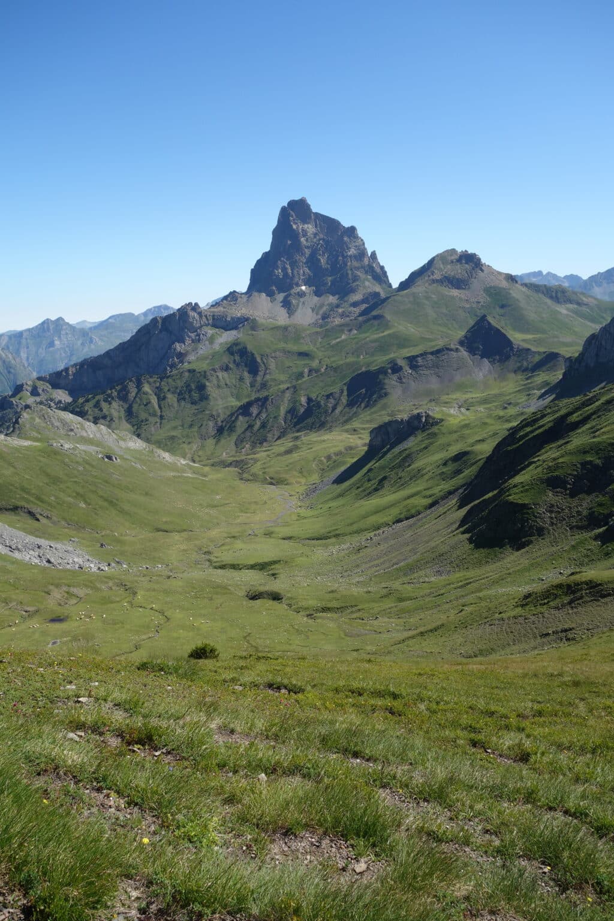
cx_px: 307
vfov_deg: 61.9
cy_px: 460
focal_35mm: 30
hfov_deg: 43.6
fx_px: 767
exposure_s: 1/400
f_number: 5.6
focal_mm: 11.32
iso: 125
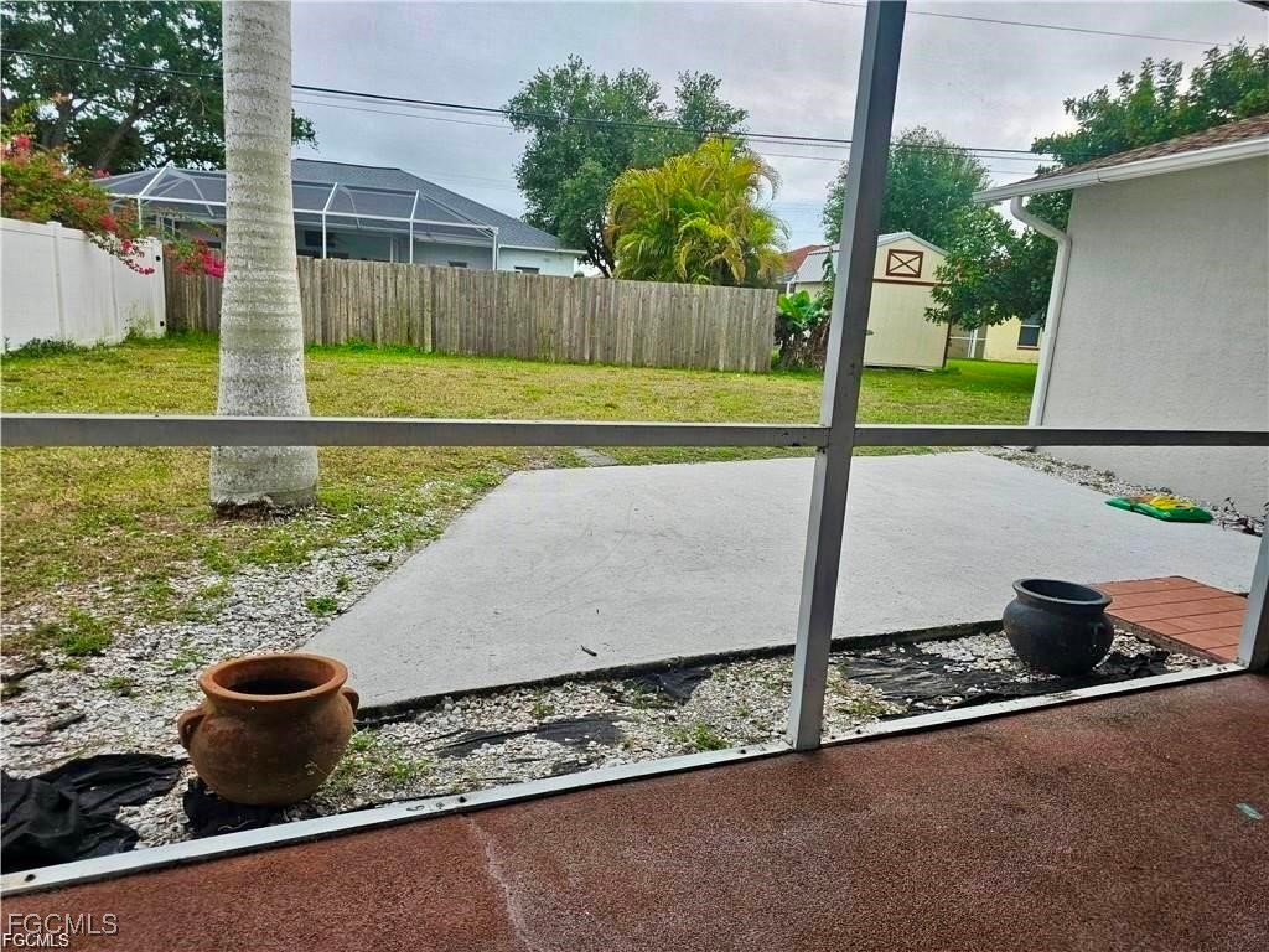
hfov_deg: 73.9
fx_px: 843
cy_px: 476
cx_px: 634
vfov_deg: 58.9
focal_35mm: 23
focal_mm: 6.3
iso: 25
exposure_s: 1/180
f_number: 1.7
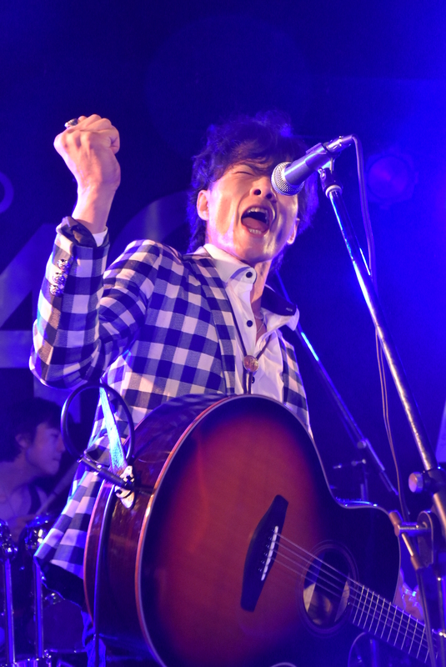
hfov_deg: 20.7
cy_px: 334
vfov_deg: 30.5
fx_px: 1224
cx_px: 223
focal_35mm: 66
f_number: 4.8
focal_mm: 44
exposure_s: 1/60
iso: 4500
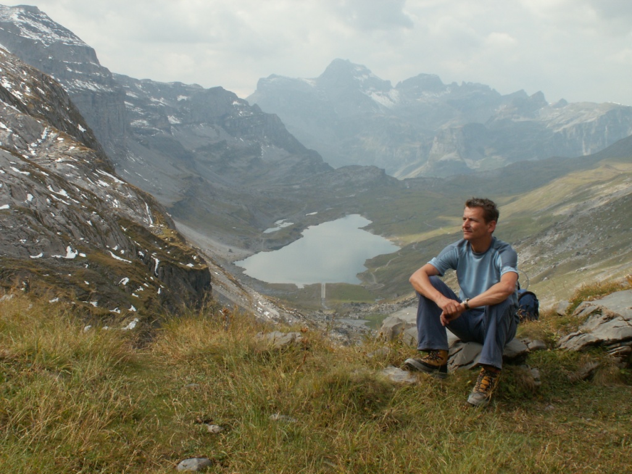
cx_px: 316
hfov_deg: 35.5
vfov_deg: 27.0
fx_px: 986
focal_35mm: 54
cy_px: 237
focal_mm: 9.05
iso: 50
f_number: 8
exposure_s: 1/125
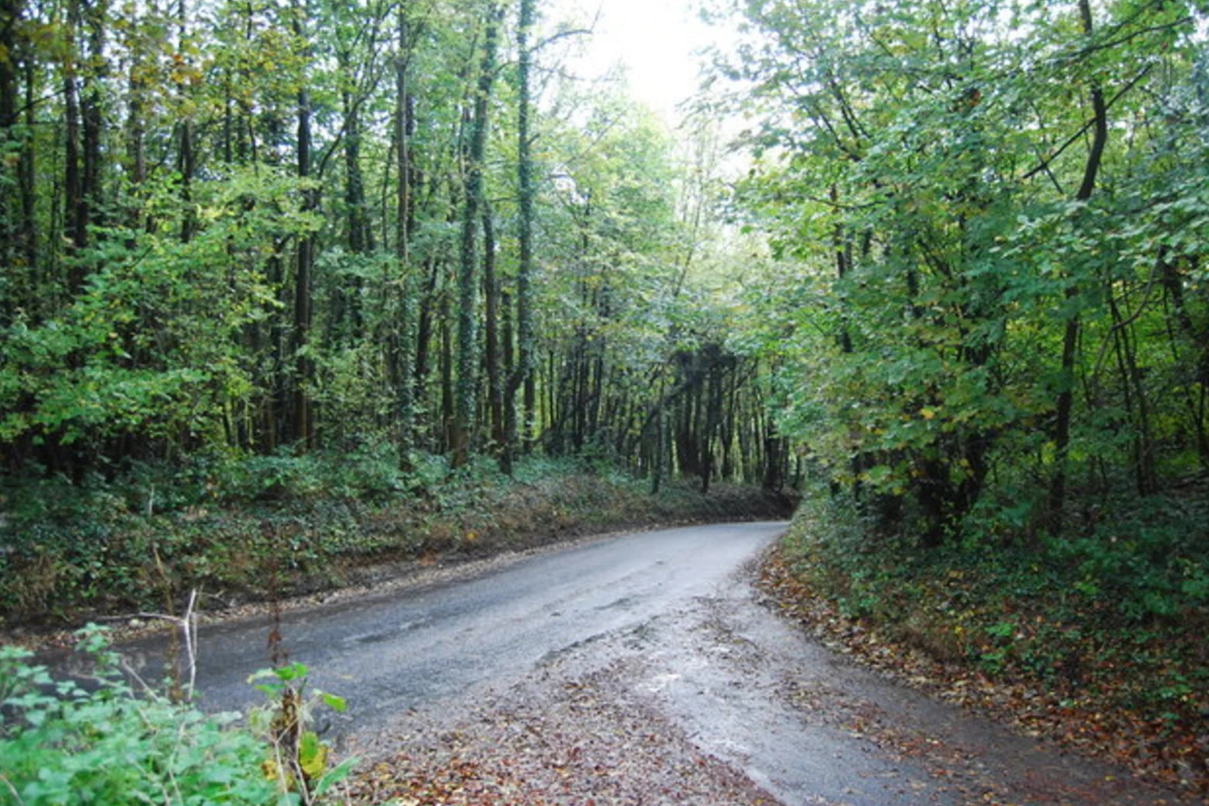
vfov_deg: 46.4
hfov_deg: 65.4
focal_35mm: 28
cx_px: 625
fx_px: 940
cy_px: 407
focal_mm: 18
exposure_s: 1/100
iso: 800
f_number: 3.5
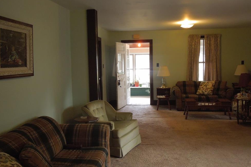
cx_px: 127
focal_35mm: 34
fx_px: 237
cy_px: 88
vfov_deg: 38.9
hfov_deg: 55.8
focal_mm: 5.6
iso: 640
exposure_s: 1/30
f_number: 3.6
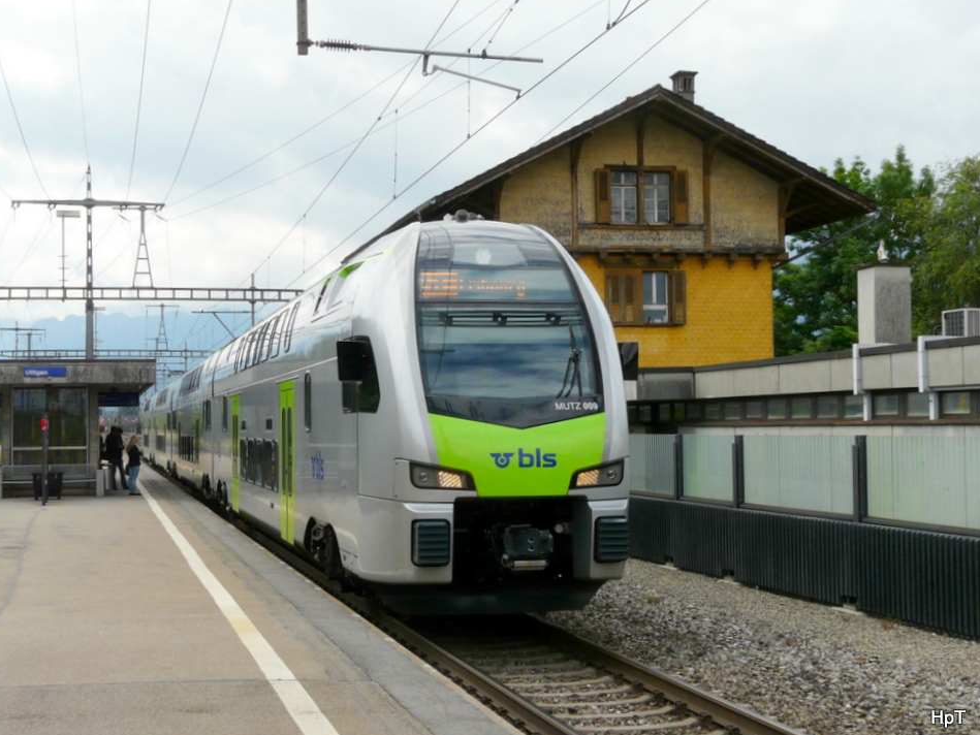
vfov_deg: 24.8
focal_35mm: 59
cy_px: 361
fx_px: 1671
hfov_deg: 32.7
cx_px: 474
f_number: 5.6
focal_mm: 9.2
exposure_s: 1/400
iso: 100
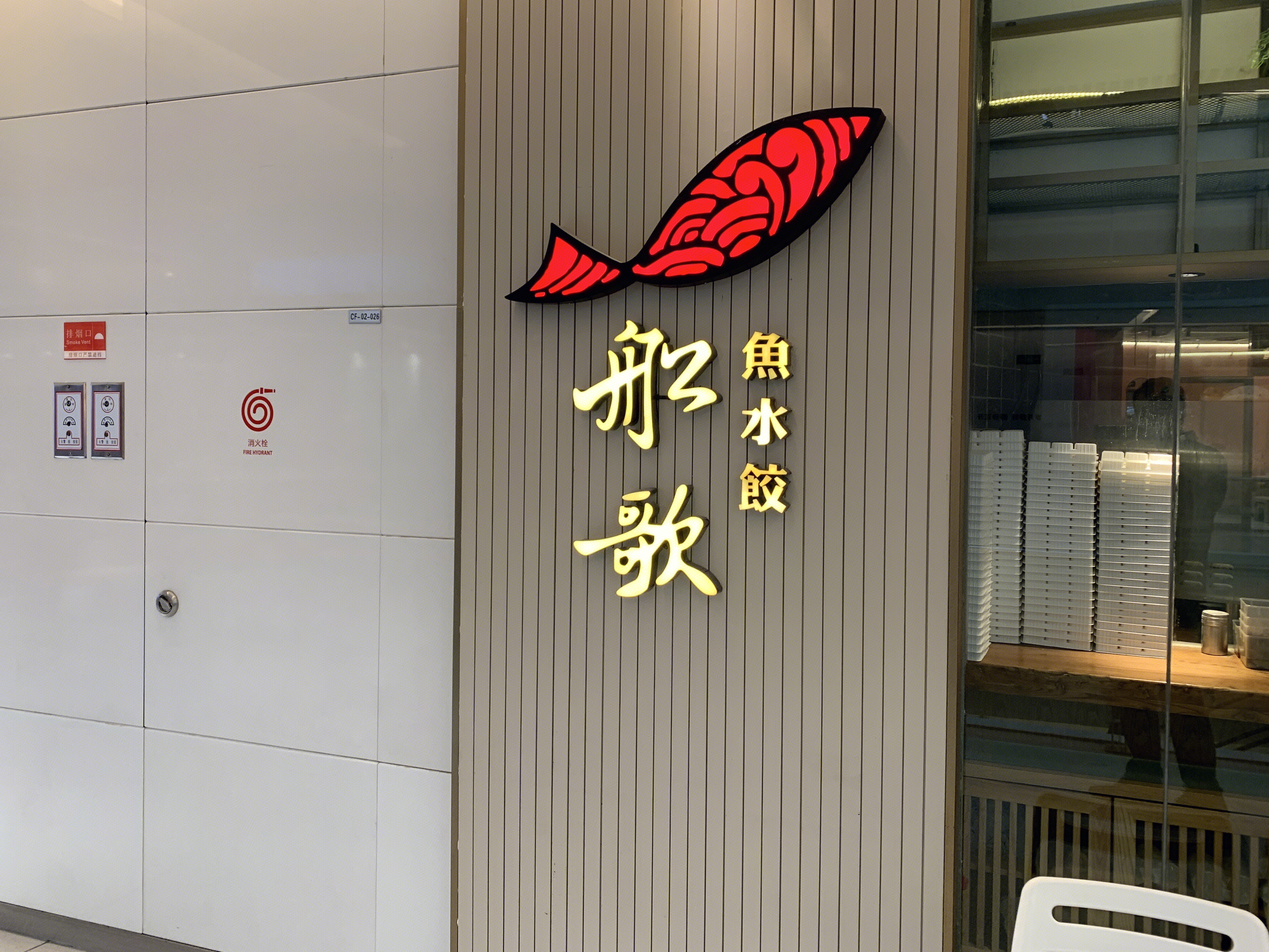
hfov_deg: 63.4
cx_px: 654
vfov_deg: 49.7
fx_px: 1026
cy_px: 449
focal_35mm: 28
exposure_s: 1/49
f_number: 1.8
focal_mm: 4.25
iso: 50
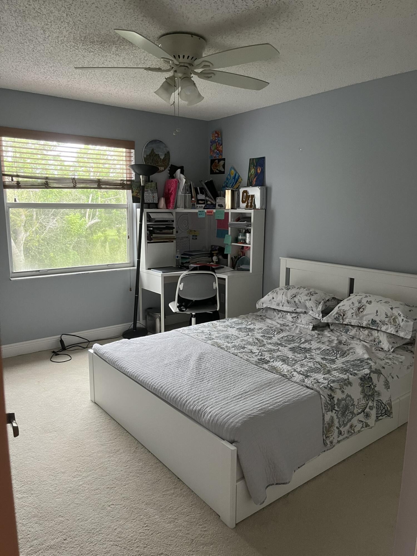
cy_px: 278
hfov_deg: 53.1
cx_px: 208
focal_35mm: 26
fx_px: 418
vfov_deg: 67.3
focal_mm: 5.1
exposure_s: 1/40
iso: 400
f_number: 1.6
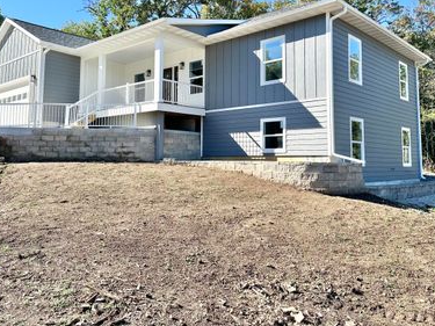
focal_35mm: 32
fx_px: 402
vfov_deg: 43.7
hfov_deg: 56.8
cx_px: 222
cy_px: 117
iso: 80
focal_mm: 6.86
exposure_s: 1/2353
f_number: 1.78
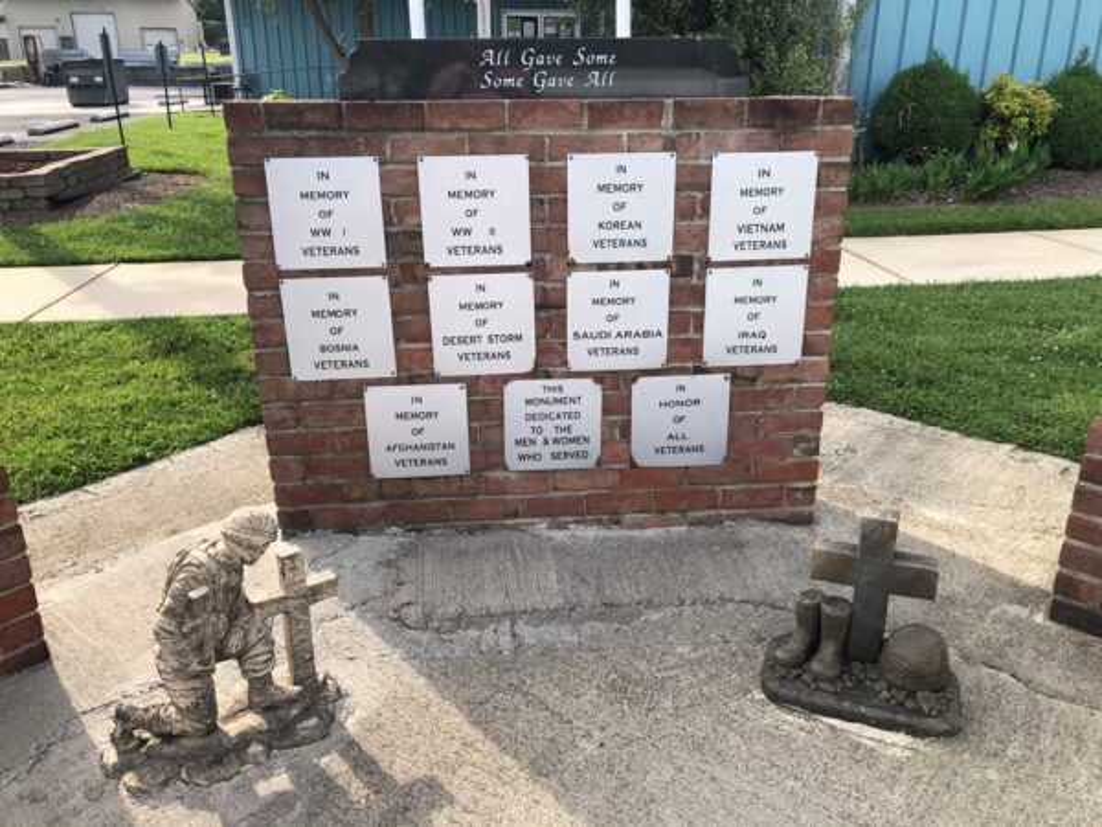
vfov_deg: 49.7
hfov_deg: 63.4
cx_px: 551
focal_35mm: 28
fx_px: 891
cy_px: 414
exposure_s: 1/736
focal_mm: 3.99
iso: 20
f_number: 1.8
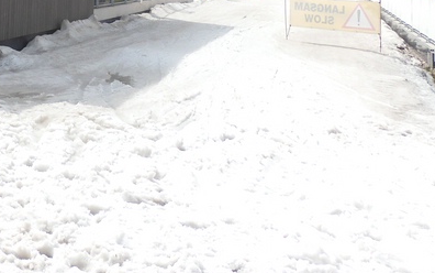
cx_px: 31
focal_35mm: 61
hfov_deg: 31.6
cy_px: -113
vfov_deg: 19.2
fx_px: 724
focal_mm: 4.3
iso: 100
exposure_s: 1/1250
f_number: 3.4
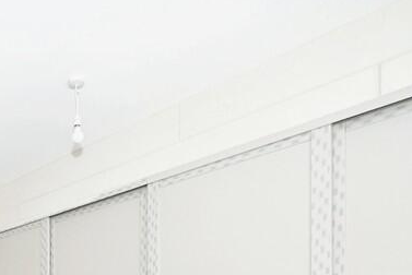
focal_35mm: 38
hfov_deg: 42.1
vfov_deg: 29.8
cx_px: -21
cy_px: 333
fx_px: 435
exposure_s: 1/60
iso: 450
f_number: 4
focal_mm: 14
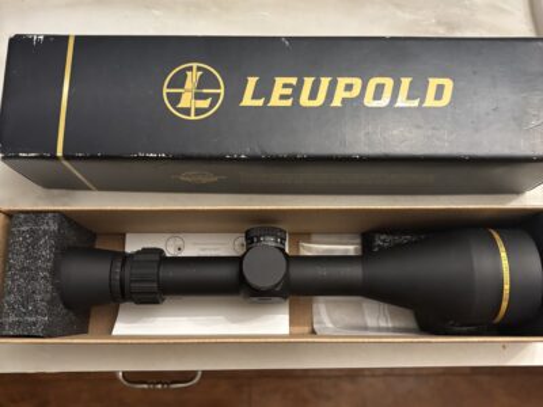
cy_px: 204
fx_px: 408
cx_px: 272
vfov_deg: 53.1
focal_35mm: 26
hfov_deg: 67.3
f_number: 1.6
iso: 400
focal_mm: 5.96
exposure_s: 1/60
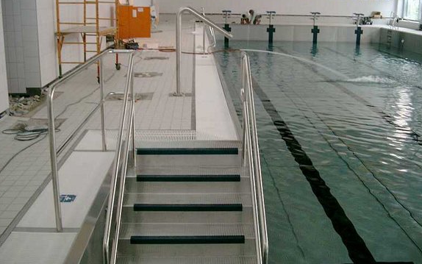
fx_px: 472
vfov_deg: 31.3
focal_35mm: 41
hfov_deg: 48.2
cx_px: 215
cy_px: 124
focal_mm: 7.6
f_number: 2.6
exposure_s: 1/25
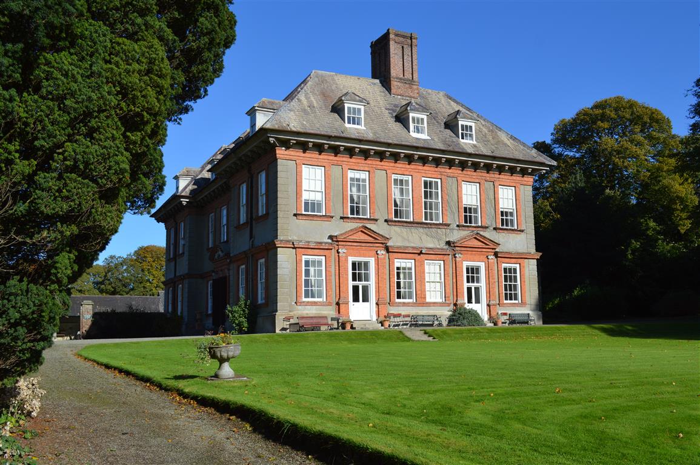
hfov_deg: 53.2
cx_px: 350
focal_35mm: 36
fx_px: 699
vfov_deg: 36.8
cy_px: 232
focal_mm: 24
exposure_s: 1/250
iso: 100
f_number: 8
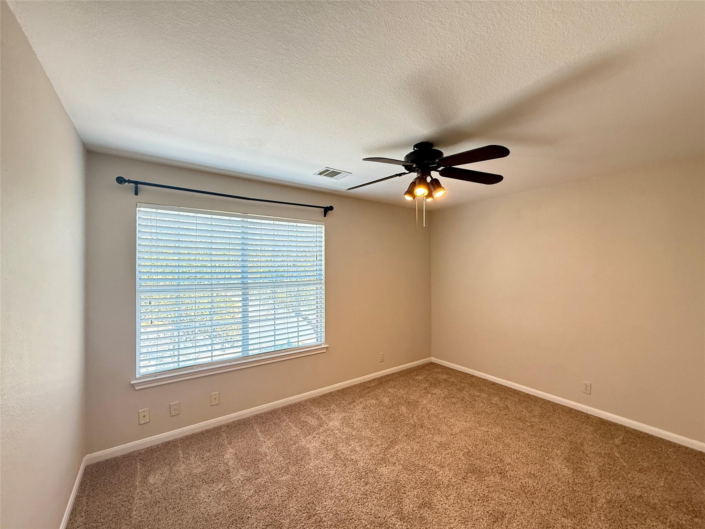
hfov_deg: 102.1
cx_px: 352
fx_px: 285
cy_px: 264
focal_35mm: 14
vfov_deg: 85.7
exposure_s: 1/120
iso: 400
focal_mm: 2.22
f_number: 2.2
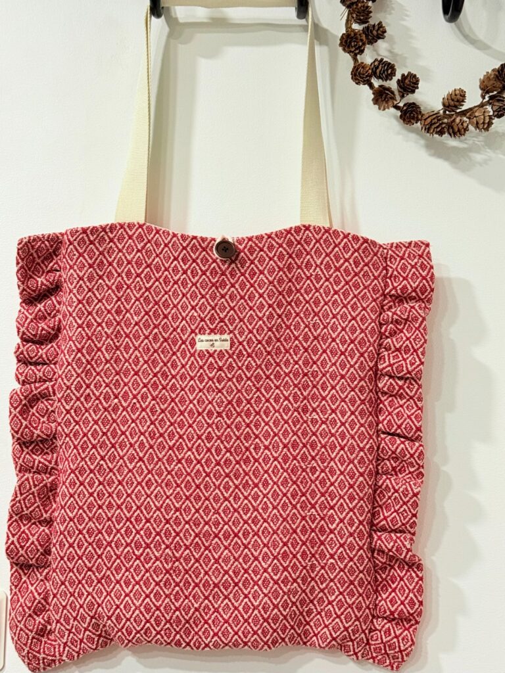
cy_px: 336
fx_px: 934
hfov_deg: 30.3
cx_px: 252
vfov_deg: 39.7
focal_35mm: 48
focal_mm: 6.76
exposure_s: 1/50
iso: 250
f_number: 1.78
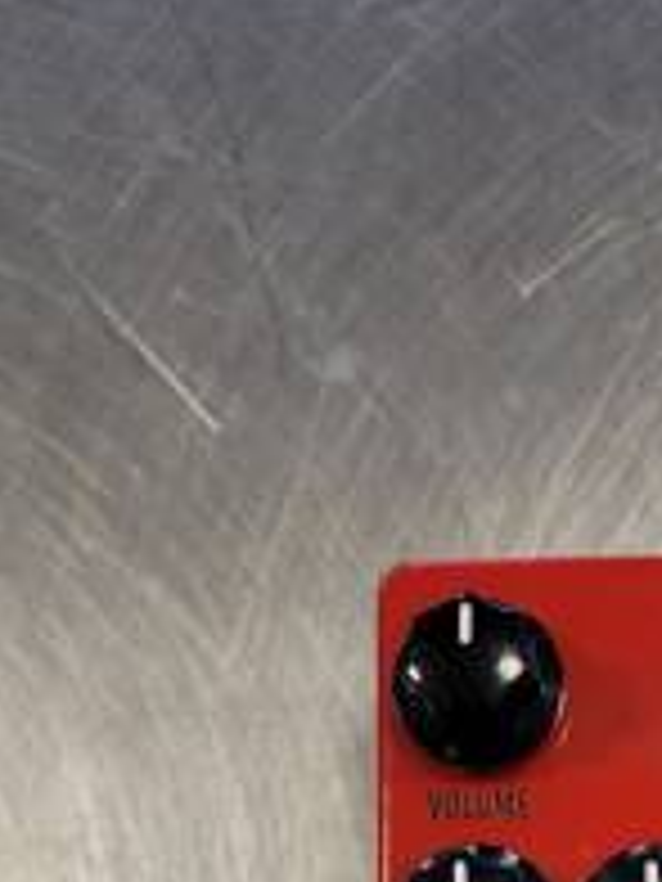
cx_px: 657
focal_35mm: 69
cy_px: 1125
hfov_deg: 20.6
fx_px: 1759
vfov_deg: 24.7
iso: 160
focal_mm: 5.4
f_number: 1.8
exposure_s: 1/120
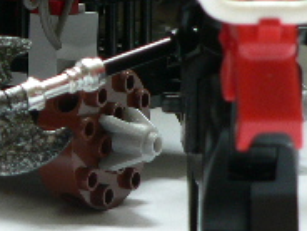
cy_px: -10
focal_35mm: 125
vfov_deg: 11.7
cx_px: -88
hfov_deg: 15.1
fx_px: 1109
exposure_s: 1/15
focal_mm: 6
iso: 100
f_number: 2.8
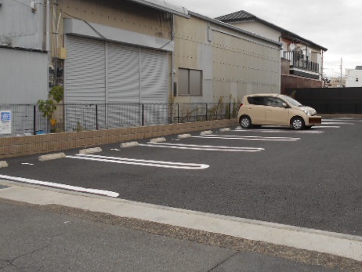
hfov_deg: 50.1
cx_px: 250
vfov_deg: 39.5
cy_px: 109
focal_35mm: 36
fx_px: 377
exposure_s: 1/125
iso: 80
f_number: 3.2
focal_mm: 4.6
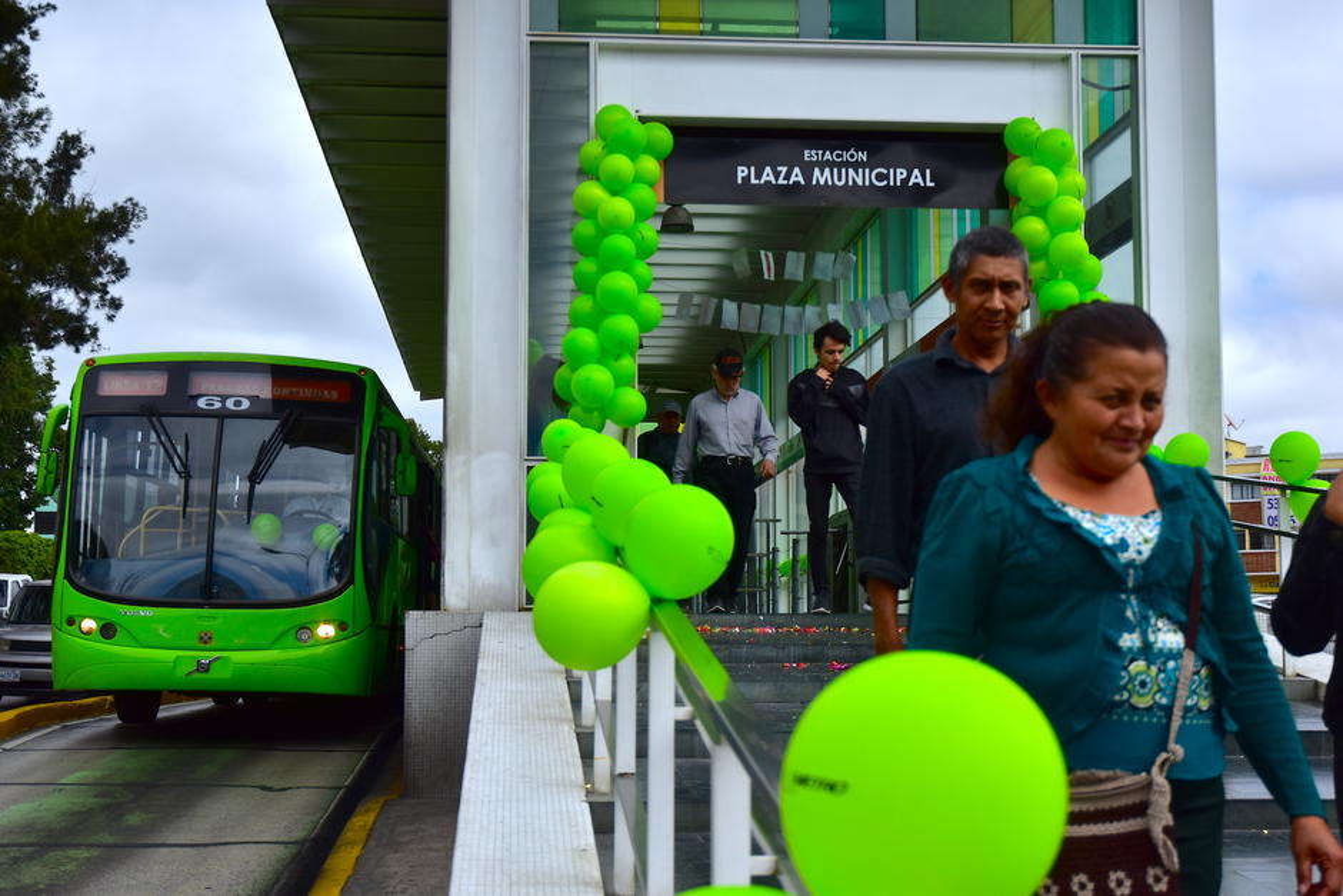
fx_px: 1903
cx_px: 672
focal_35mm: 51
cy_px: 448
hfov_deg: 38.9
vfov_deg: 26.5
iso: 200
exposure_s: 1/2500
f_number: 4
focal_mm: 34
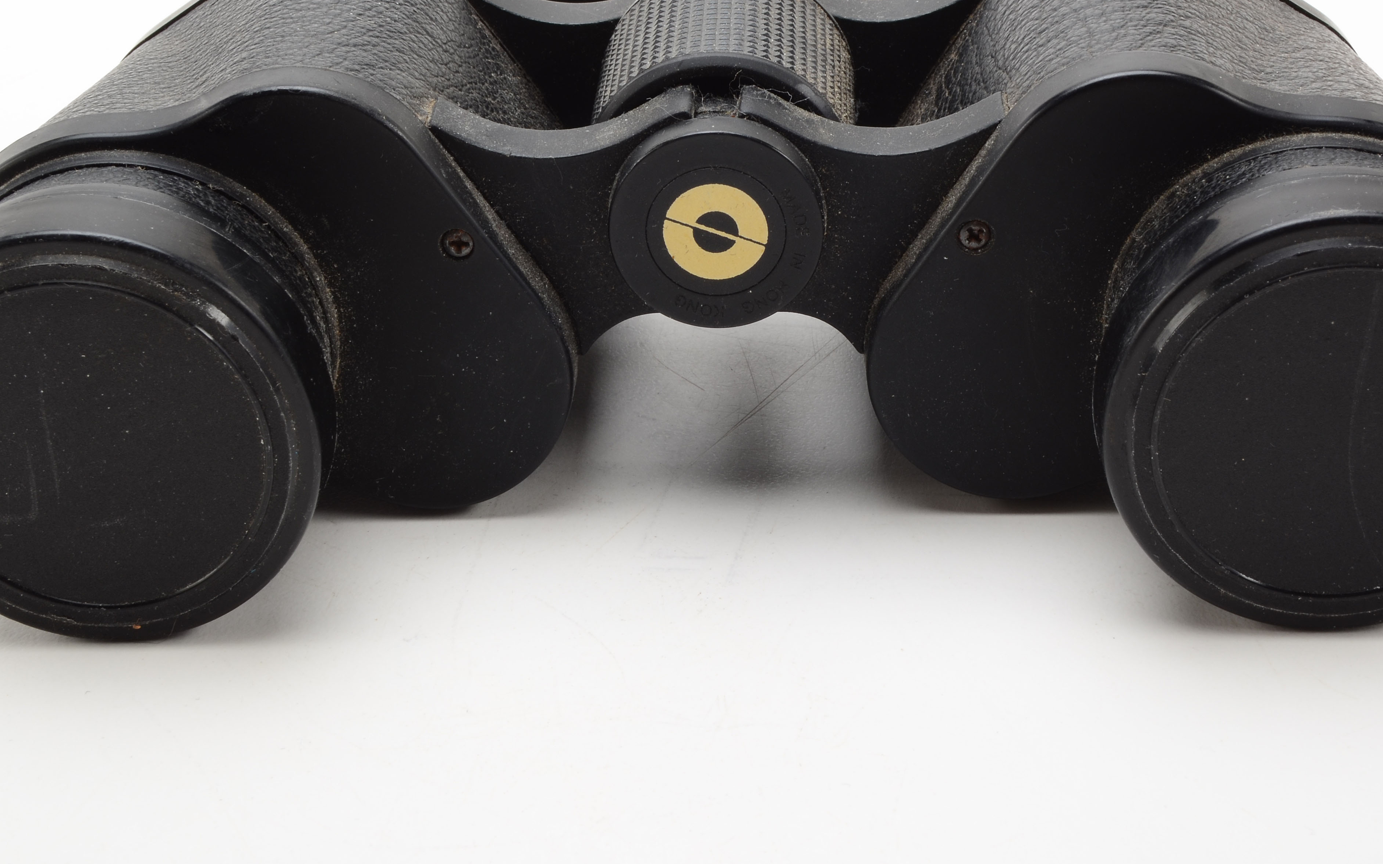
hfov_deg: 27.1
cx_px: 712
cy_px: 336
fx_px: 2865
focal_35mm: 76
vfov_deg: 17.1
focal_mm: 38
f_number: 18
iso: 100
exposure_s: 1/160
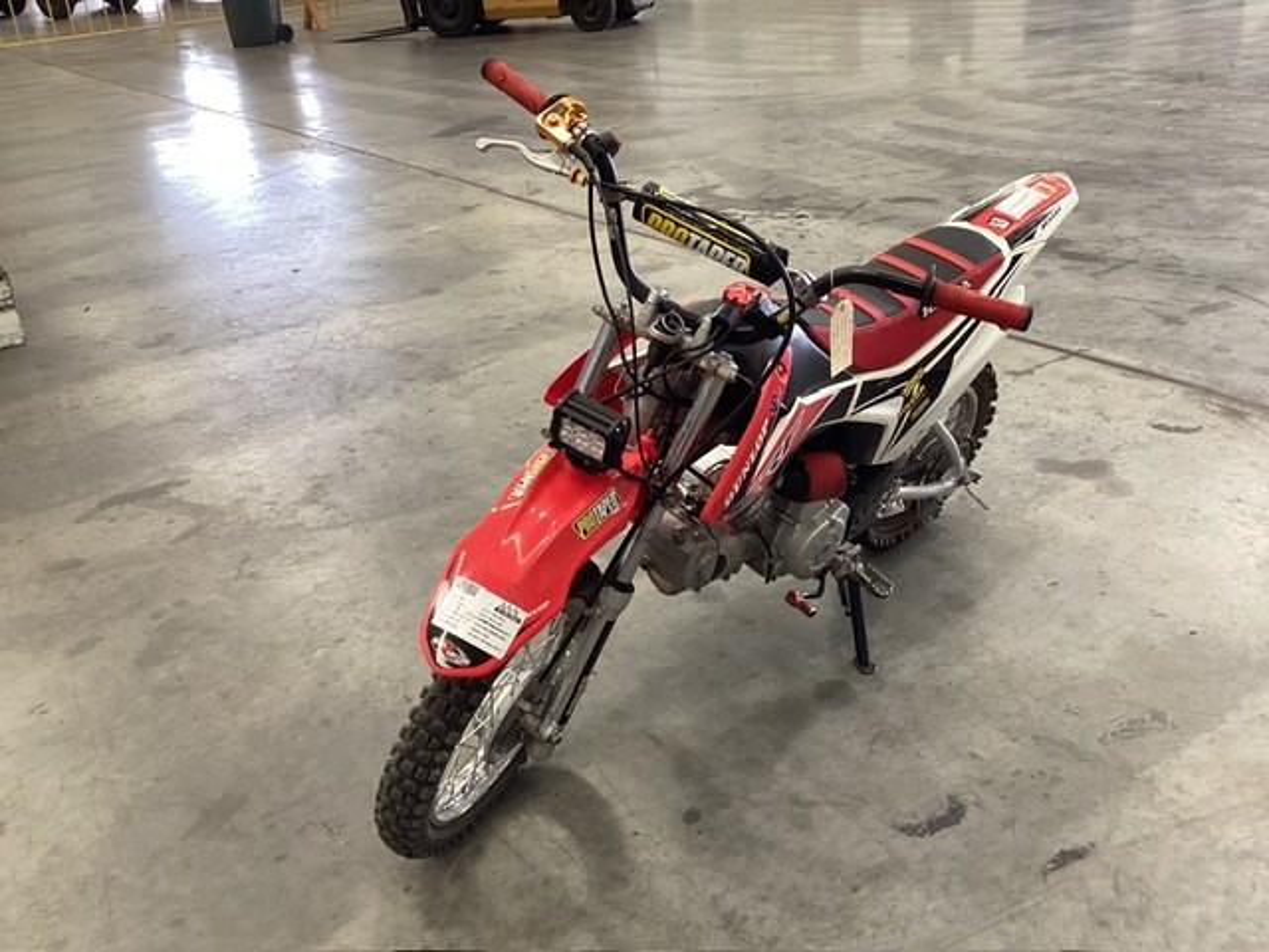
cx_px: 634
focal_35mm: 31
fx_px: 1136
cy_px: 476
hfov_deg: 58.4
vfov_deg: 45.4
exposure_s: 1/50
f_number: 2.4
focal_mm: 3.3
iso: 80
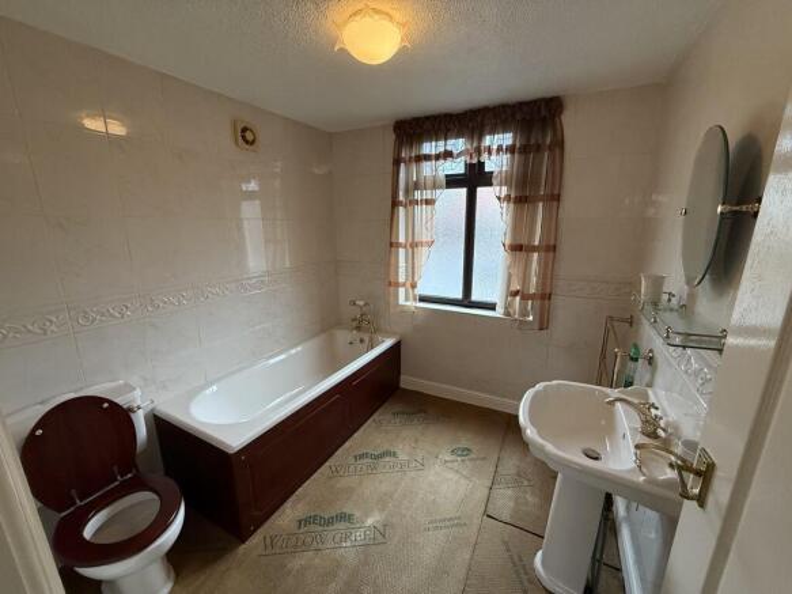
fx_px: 320
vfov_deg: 85.7
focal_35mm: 14
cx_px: 396
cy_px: 297
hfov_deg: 102.1
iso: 320
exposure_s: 1/100
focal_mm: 2.22
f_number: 2.2
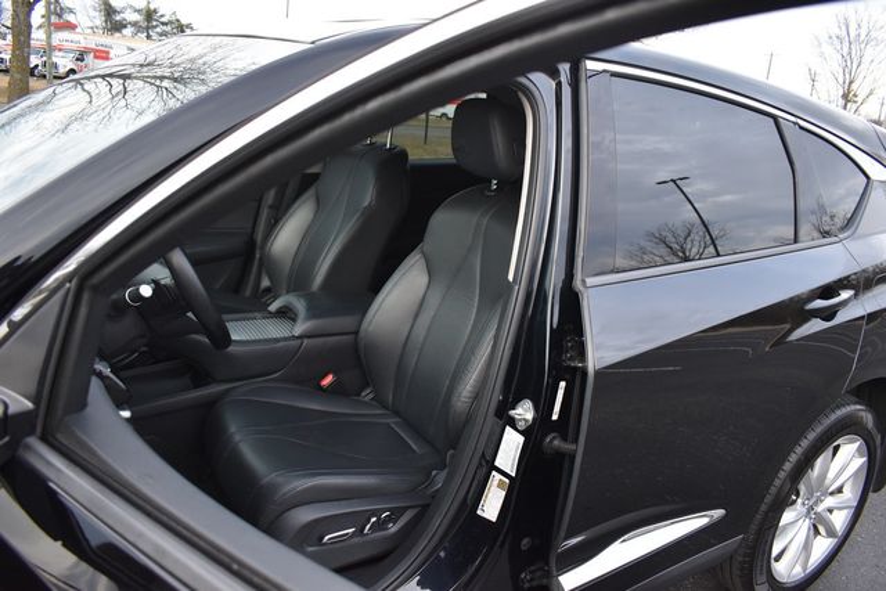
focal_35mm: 27
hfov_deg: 67.4
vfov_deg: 48.0
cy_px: 296
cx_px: 443
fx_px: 665
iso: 800
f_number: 3.5
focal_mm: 18
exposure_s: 1/250
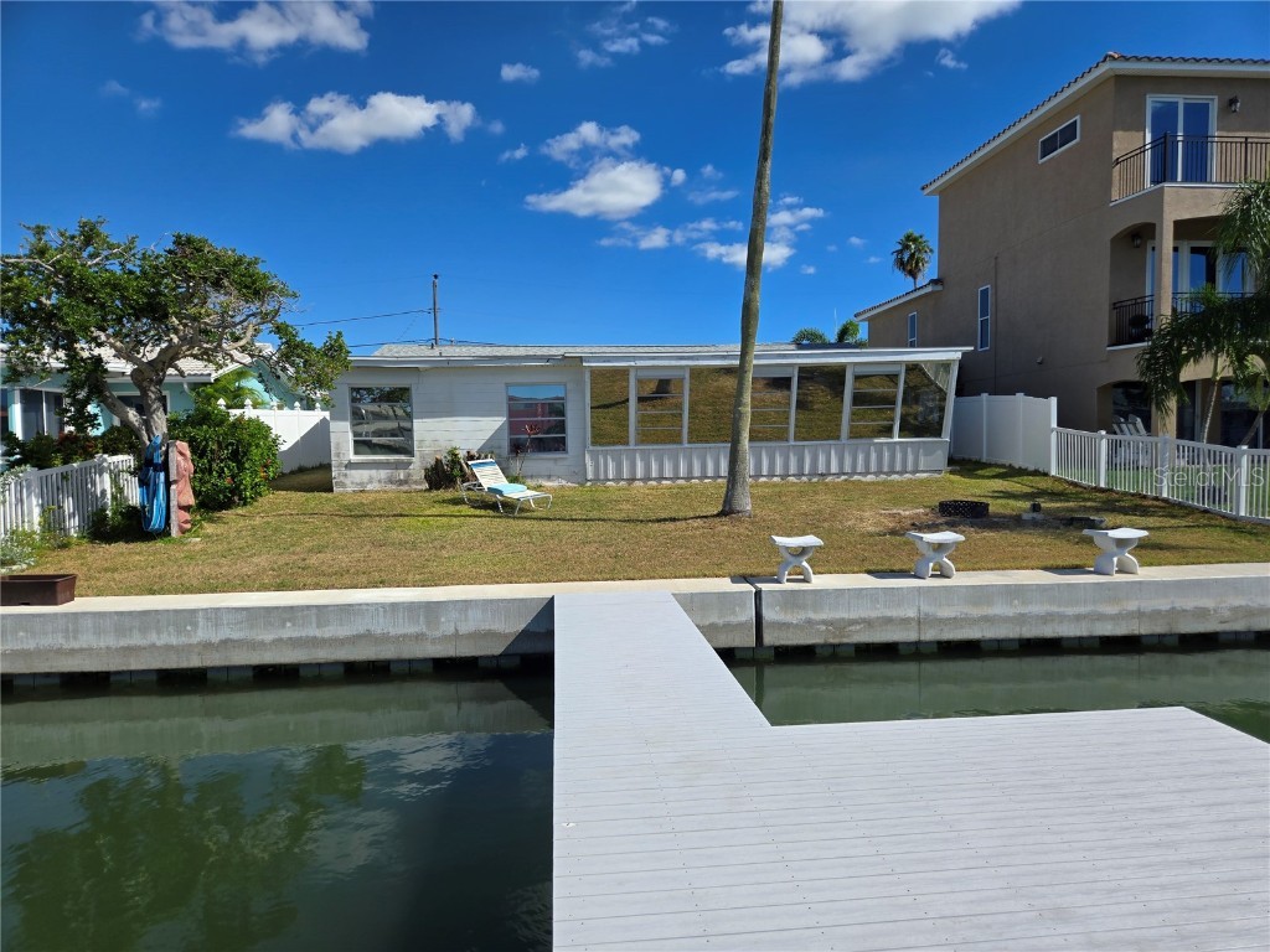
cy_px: 476
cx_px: 635
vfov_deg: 58.9
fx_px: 844
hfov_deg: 73.9
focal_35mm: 23
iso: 25
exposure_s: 1/2558
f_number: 1.8
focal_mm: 5.4
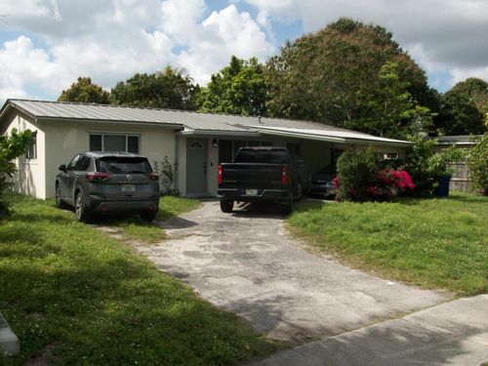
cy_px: 183
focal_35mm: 34
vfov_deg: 41.8
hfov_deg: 54.0
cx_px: 244
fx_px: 479
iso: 64
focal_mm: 5.7
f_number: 5.5
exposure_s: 1/437
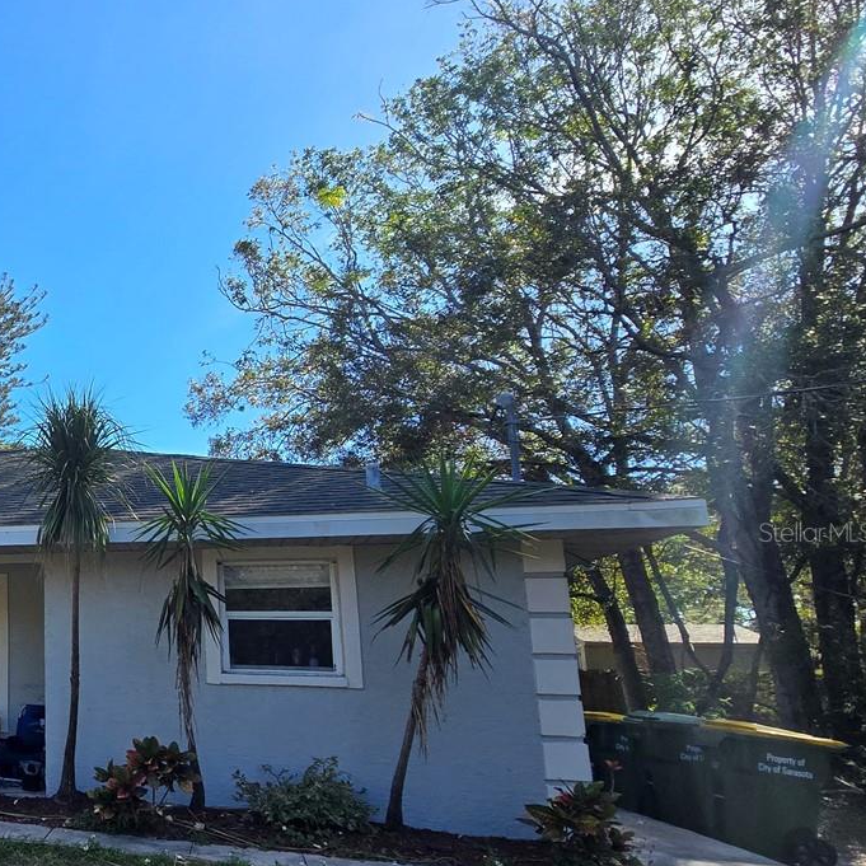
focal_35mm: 27
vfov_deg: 58.5
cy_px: 532
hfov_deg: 42.5
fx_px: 764
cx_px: -139
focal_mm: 2.2
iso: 50
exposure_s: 1/1361
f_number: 2.2
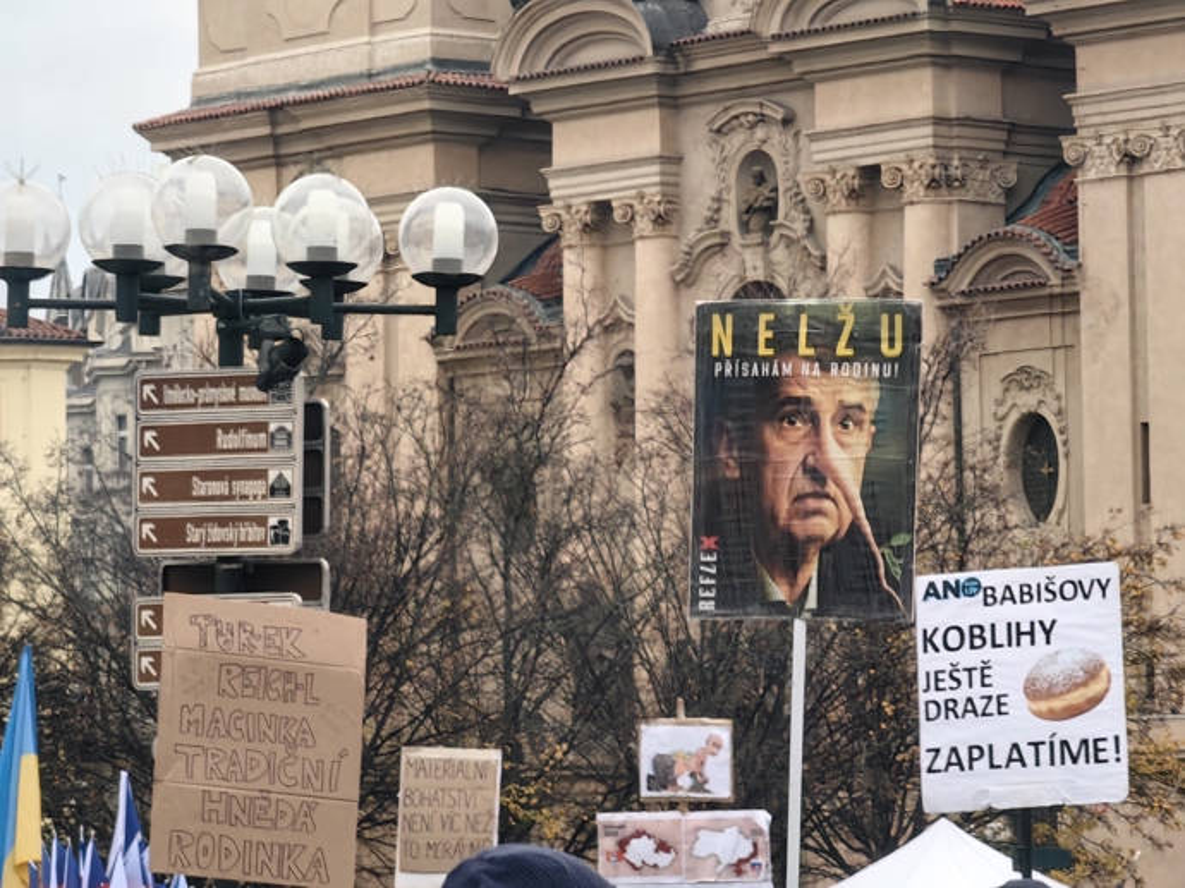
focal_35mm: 187
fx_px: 6399
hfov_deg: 10.6
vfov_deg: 7.9
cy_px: 444
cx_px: 592
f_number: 3.5
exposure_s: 1/33.3
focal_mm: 16.85
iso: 250
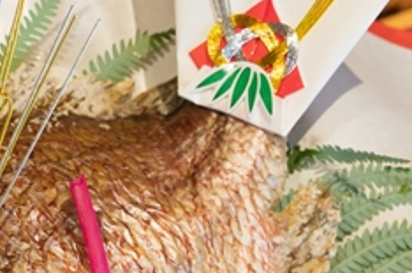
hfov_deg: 10.8
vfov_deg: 7.2
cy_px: 308
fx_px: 2170
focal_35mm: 190
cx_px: 166
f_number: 5.6
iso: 1600
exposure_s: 1/80
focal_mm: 60
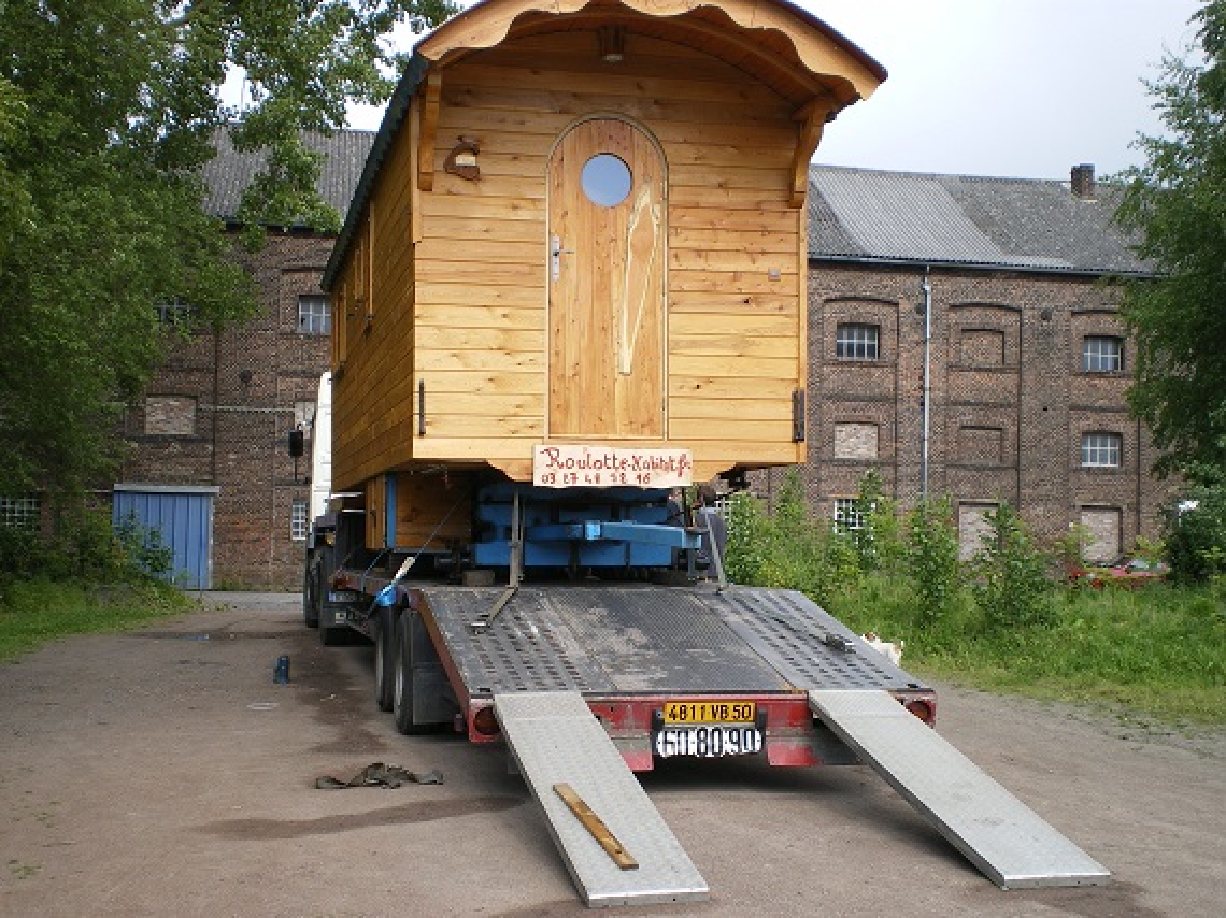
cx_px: 613
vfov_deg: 30.2
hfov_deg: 39.7
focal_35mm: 48
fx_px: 1699
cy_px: 459
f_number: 5.2
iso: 50
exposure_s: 1/160
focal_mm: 8.4
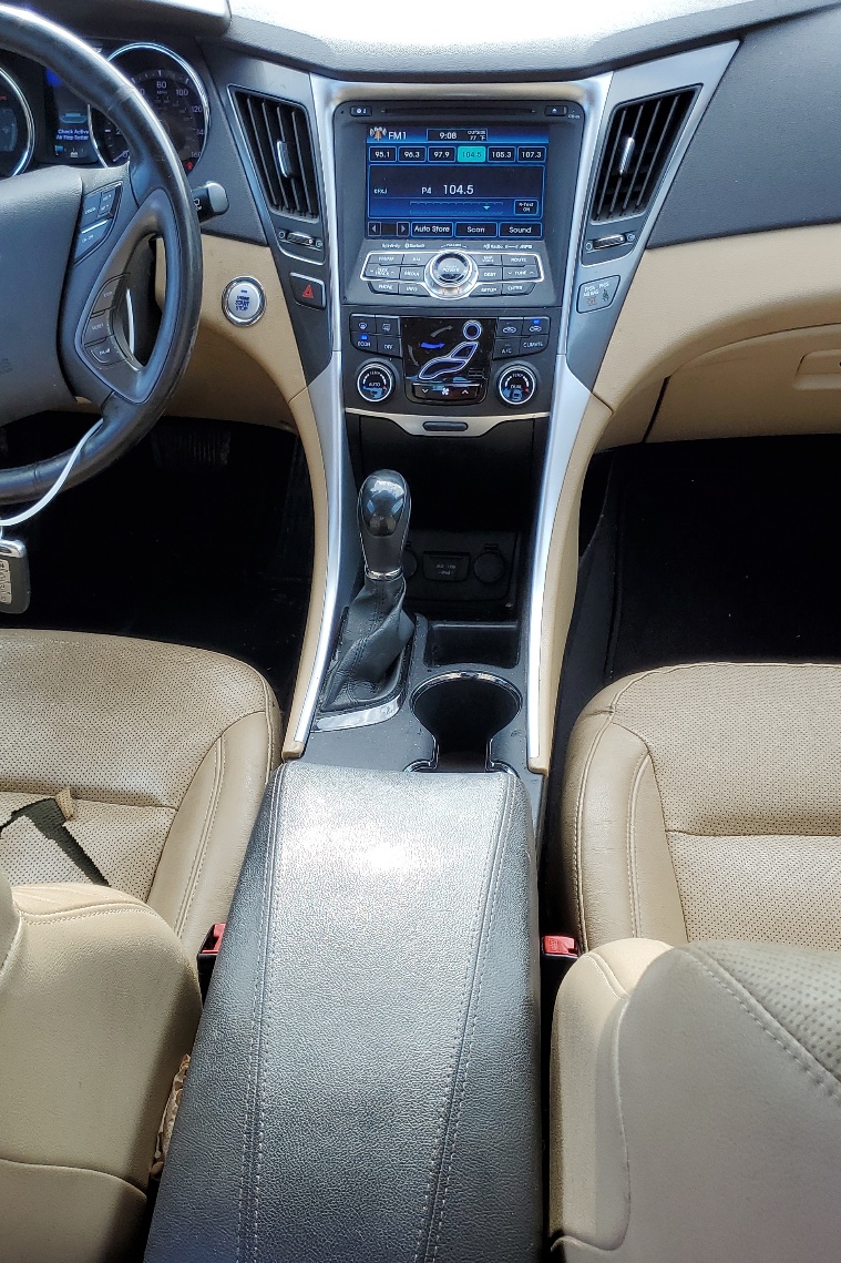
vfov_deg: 50.7
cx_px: 372
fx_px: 1332
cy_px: 641
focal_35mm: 38
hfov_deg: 35.0
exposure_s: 1/217
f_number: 1.5
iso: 50
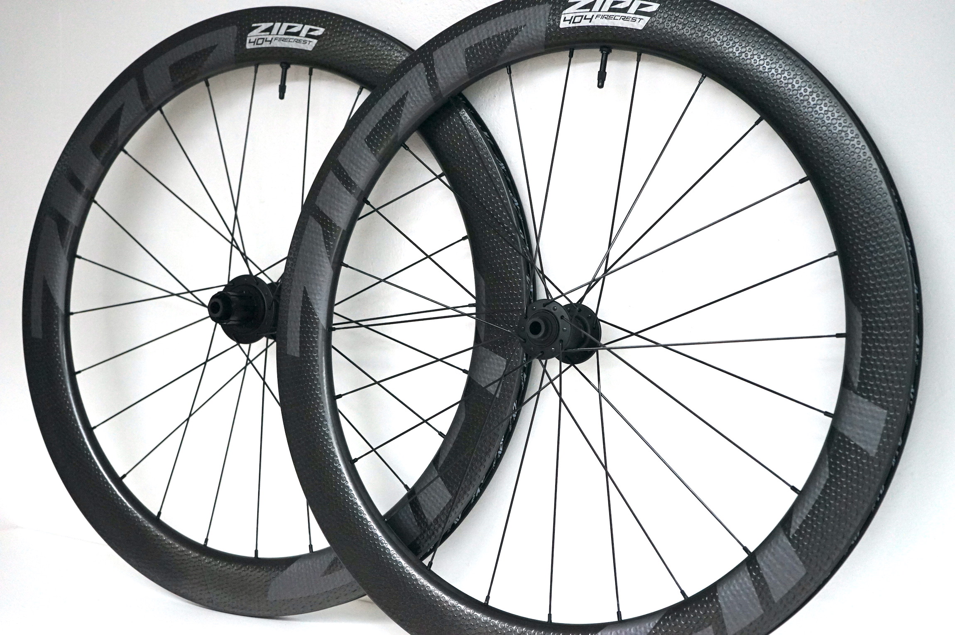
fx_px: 1405
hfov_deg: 37.6
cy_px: 318
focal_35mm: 53
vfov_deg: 25.5
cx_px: 478
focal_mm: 53
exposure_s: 1/160
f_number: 5
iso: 3200
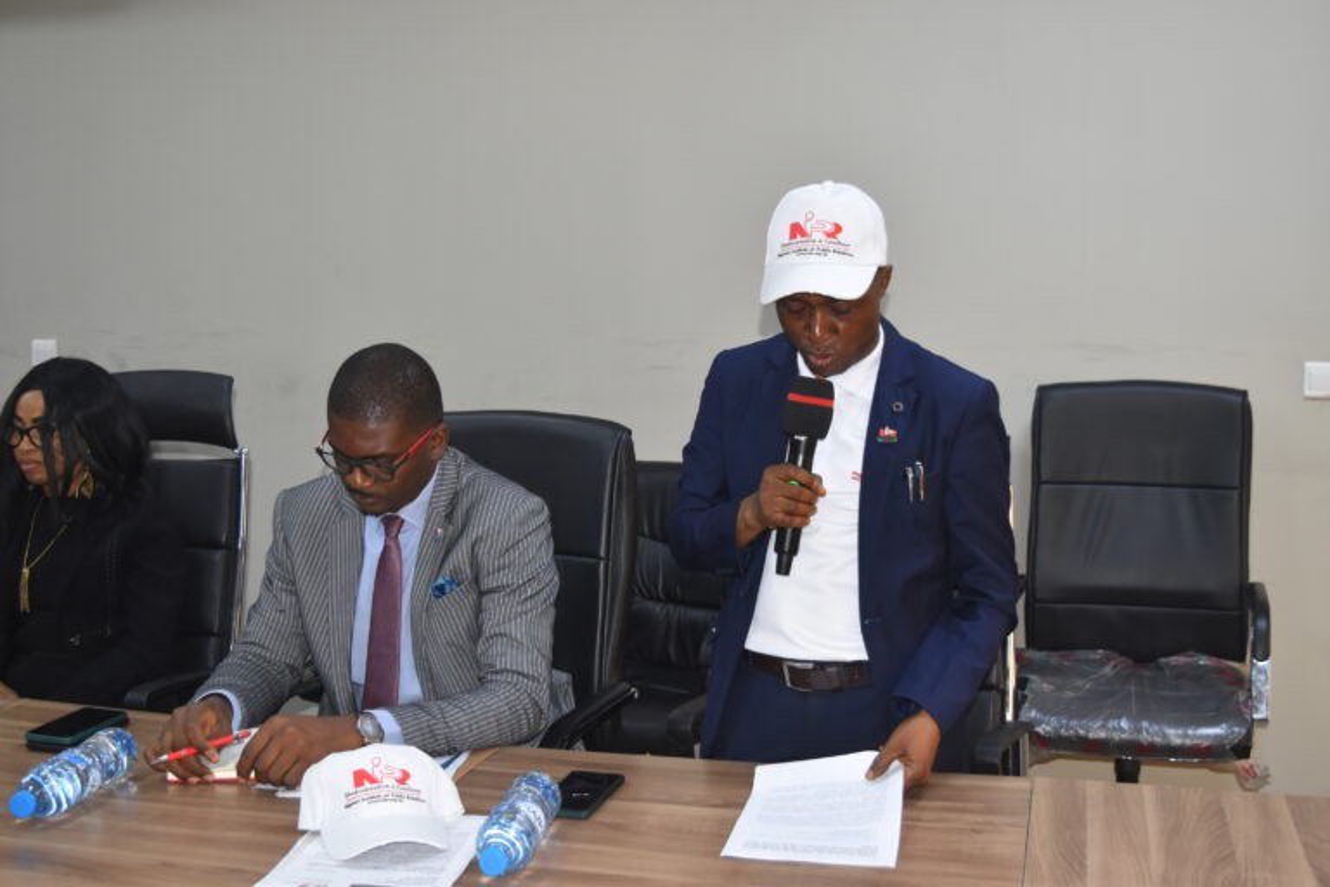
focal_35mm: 44
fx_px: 1607
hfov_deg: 45.0
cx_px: 665
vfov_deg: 30.8
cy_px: 444
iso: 800
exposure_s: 1/80
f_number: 4.5
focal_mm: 29
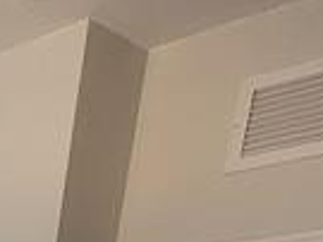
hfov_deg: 15.9
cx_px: -407
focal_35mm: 77
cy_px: 640
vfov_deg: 12.7
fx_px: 718
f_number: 2.2
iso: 200
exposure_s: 1/60
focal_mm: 2.2
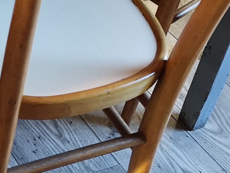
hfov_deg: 16.9
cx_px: -118
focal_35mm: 105
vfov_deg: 13.6
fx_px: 698
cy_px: -43
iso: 160
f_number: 1.8
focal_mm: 5.58
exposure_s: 1/33.3
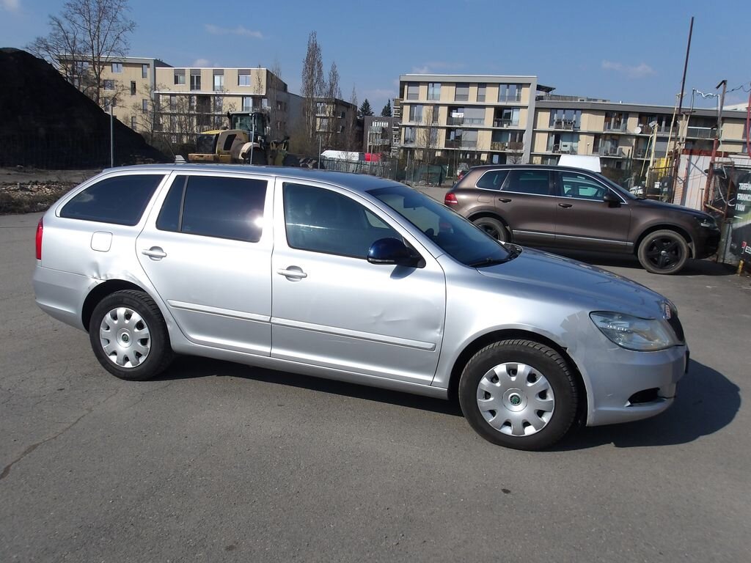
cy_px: 282
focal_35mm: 27
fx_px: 586
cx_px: 376
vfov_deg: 51.4
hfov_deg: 65.3
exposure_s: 1/218
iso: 100
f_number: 10.4
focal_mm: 4.9
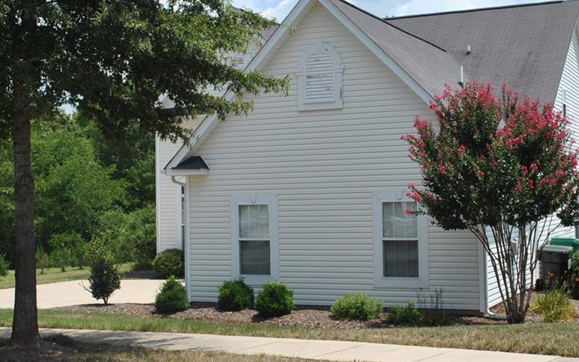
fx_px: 894
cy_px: 170
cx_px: 329
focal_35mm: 57
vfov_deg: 22.9
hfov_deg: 35.8
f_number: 8
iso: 100
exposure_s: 1/250
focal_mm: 29
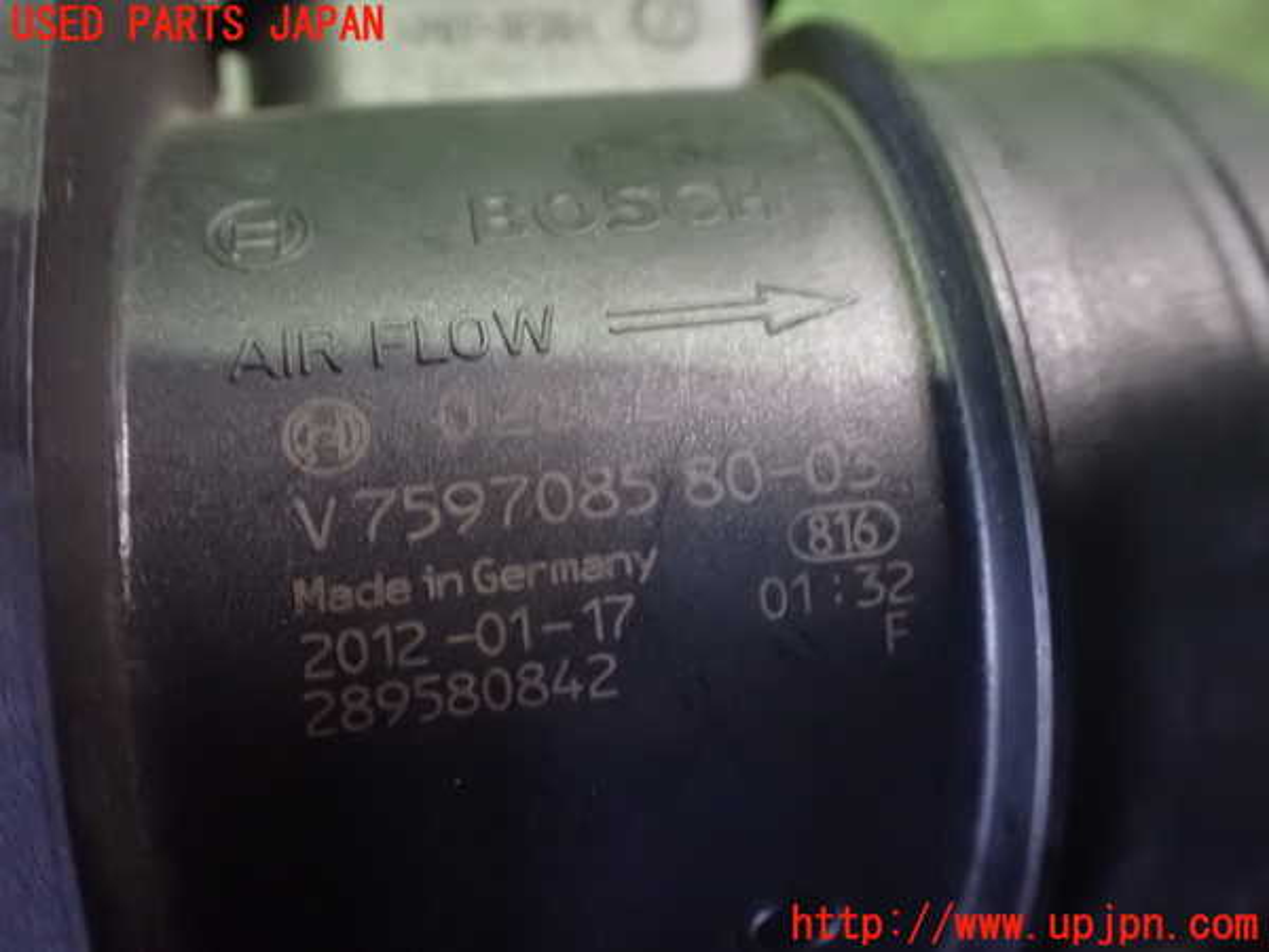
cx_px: 634
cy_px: 476
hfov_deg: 60.0
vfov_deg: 46.8
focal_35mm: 30
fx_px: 1100
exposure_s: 1/30
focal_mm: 5.4
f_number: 2.3
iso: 1600
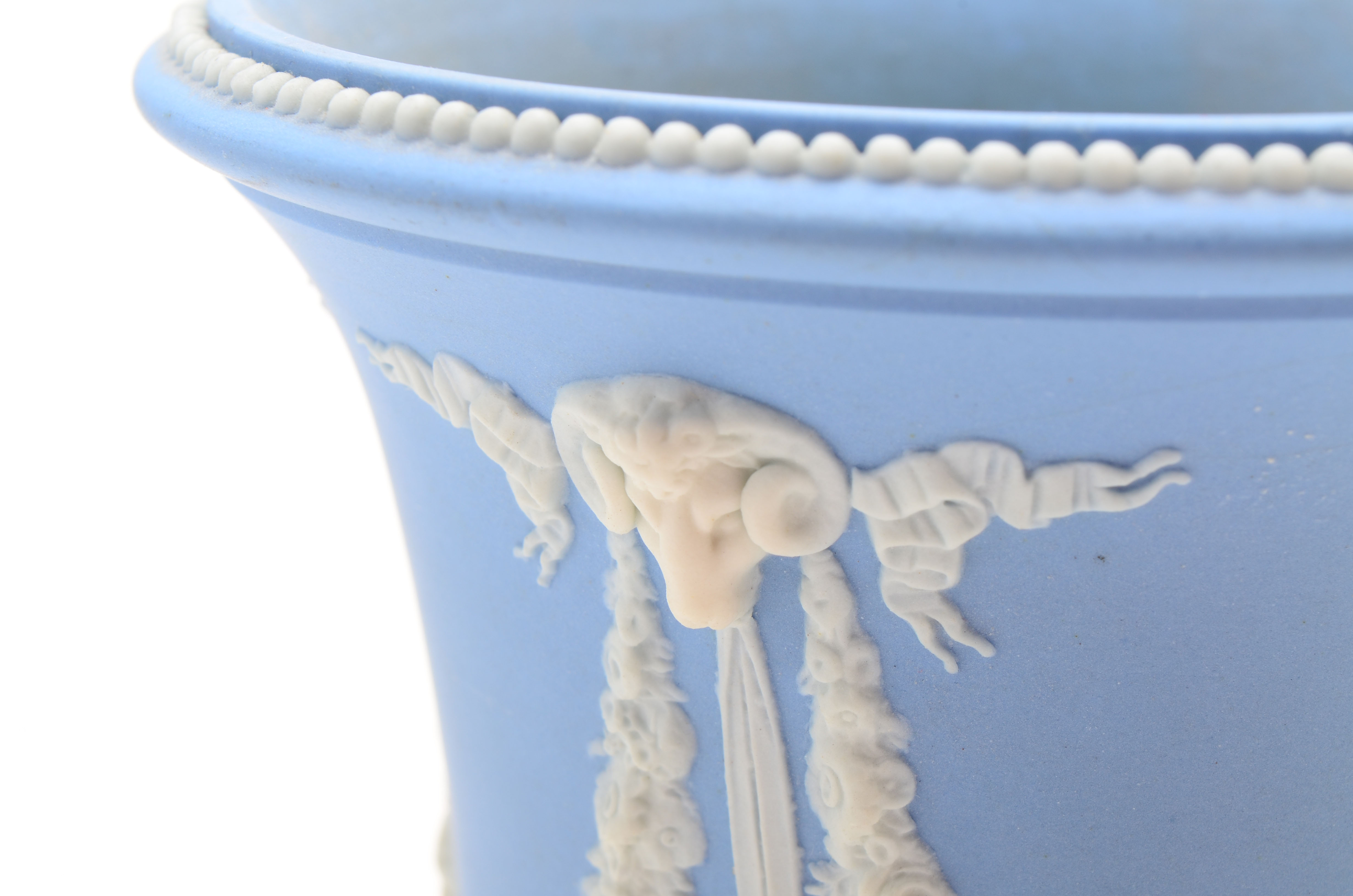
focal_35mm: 82
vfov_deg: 16.5
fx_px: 3094
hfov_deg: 24.7
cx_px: 676
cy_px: 448
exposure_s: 1/160
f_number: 18
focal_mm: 55
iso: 100
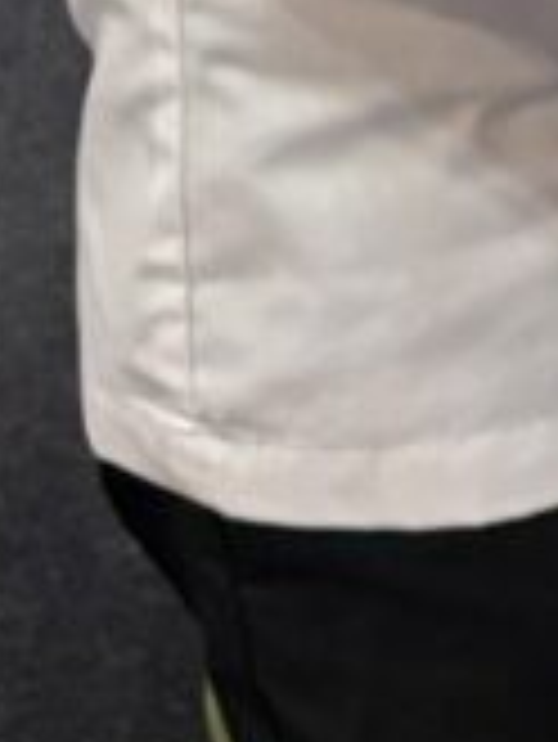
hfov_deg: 8.5
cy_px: -1066
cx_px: 1264
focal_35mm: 161
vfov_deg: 10.5
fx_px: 3456
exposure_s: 1/100
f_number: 1.6
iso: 125
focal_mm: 5.96
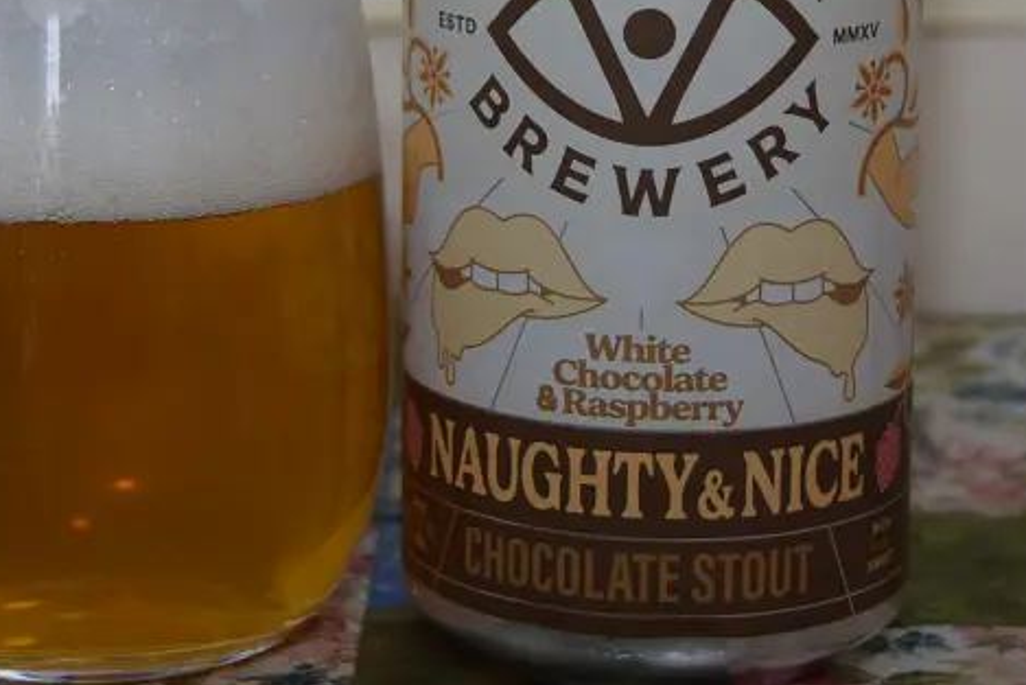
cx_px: 359
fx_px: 3734
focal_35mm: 131
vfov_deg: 10.4
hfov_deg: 15.6
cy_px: 67
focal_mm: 40
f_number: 5
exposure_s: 1/60
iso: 800
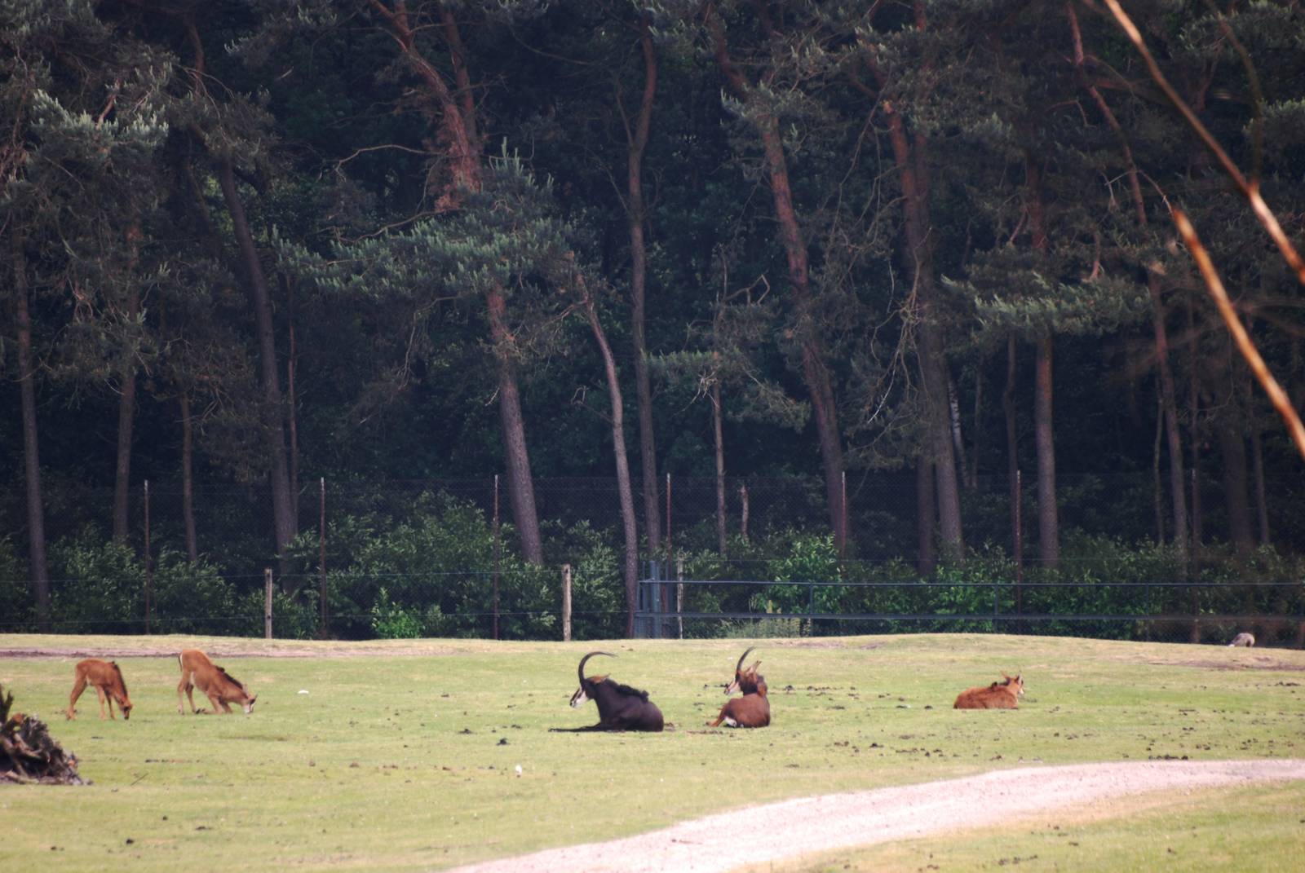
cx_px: 652
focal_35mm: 450
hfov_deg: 4.6
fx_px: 16332
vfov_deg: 3.1
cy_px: 436
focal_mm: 300
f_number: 5.6
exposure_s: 1/200
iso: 200
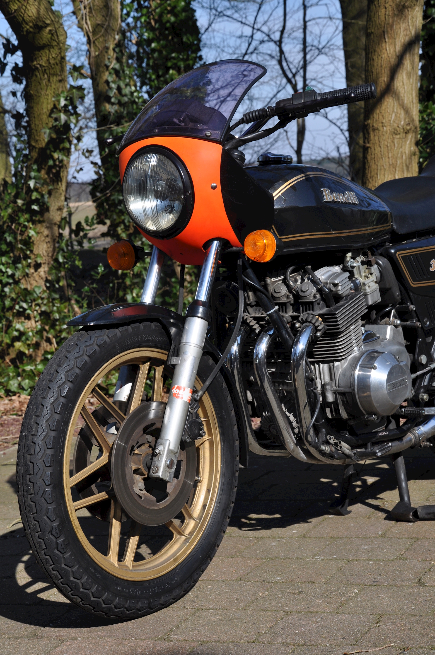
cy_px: 328
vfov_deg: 26.0
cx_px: 218
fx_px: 1417
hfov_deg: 17.4
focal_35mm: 78
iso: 200
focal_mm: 52
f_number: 10
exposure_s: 1/400
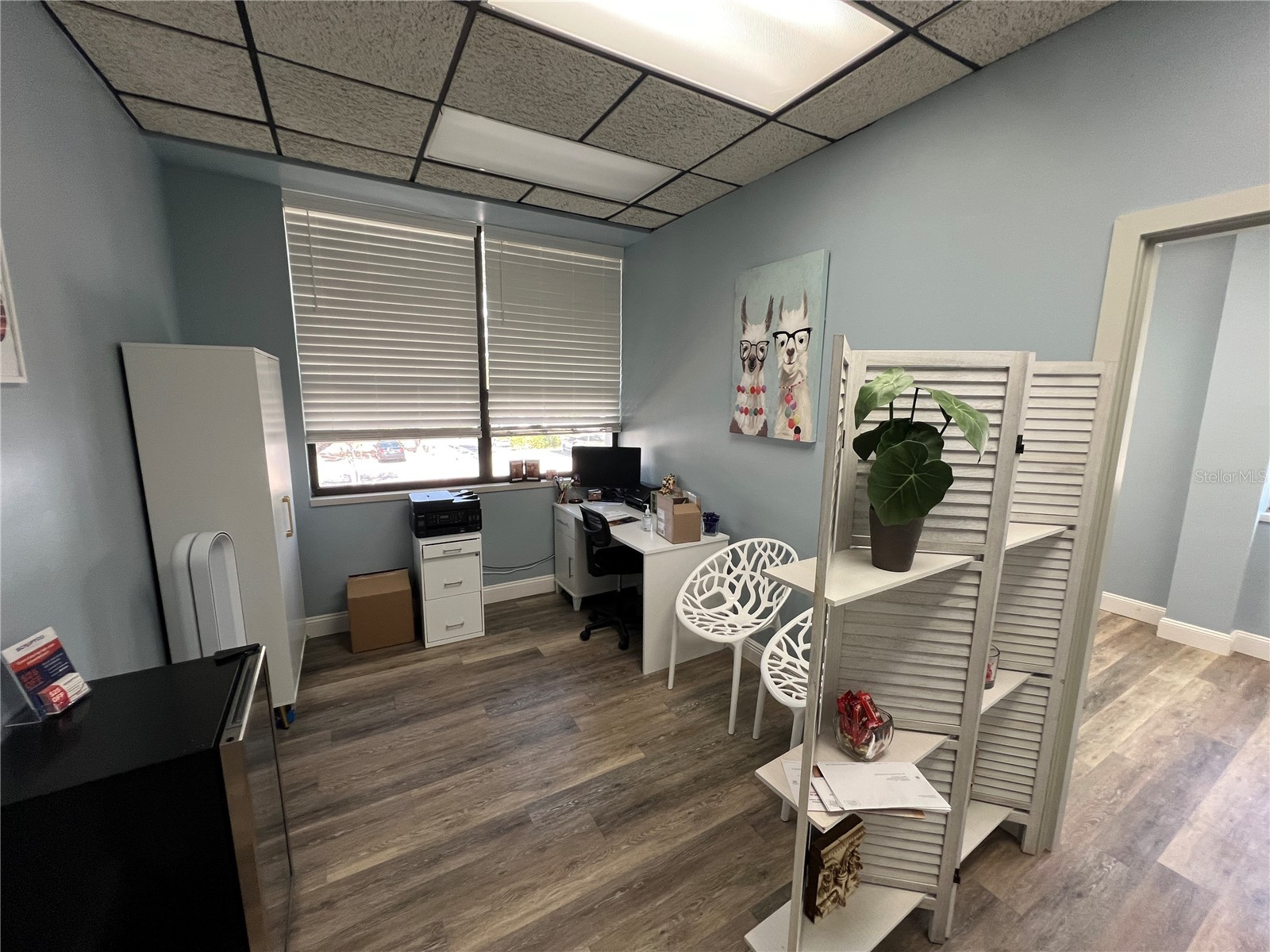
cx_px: 635
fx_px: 477
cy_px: 476
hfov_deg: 106.2
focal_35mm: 13
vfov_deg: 89.9
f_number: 1.8
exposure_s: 1/60
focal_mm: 1.57
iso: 160
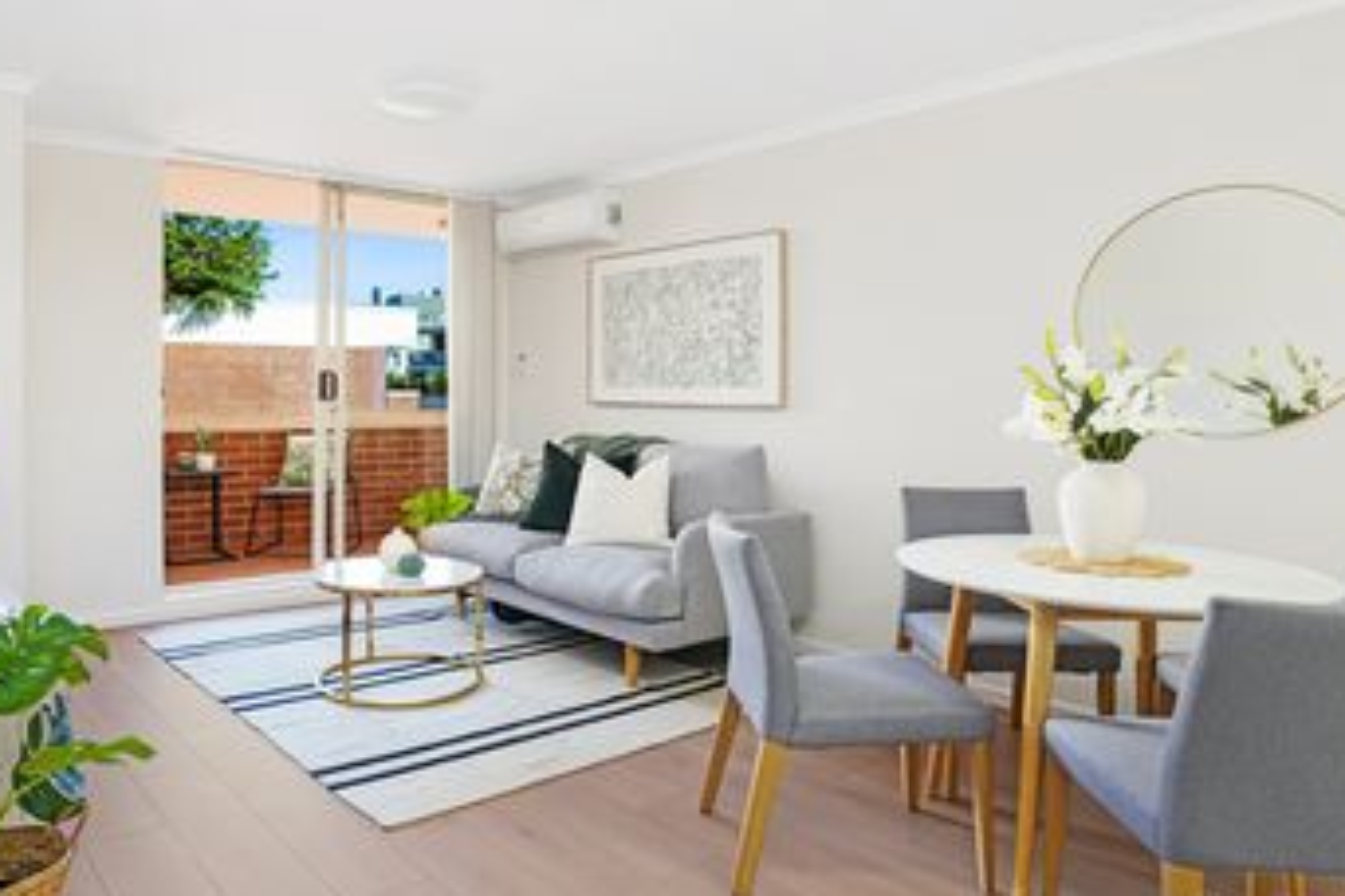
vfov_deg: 57.1
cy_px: 395
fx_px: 822
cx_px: 555
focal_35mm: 22
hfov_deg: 77.9
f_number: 5.6
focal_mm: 16
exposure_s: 1/30
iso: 250
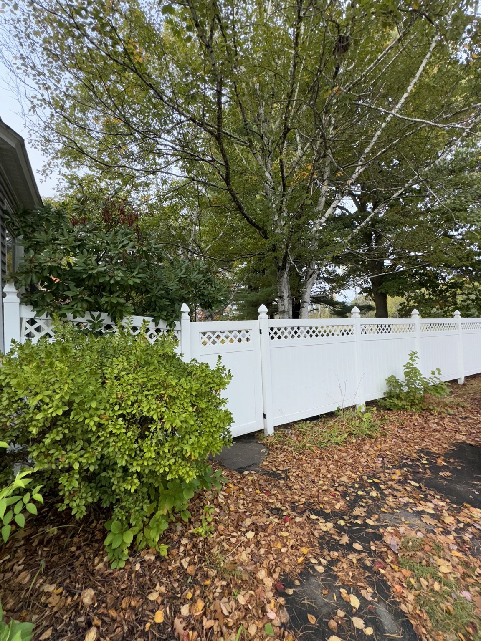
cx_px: 240
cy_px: 320
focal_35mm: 14
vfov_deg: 102.1
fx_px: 259
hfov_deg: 85.7
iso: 32
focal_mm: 2.22
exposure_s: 1/346
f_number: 2.2
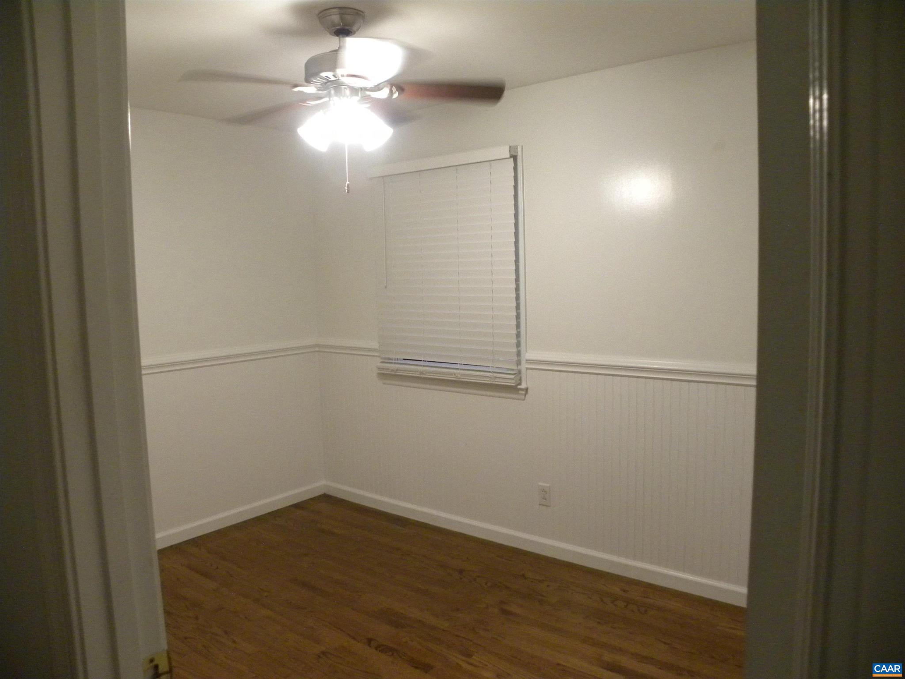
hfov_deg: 67.3
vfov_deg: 53.1
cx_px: 452
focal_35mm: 26
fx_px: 680
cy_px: 340
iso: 400
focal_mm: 4.6
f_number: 2.8
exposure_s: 1/57.2
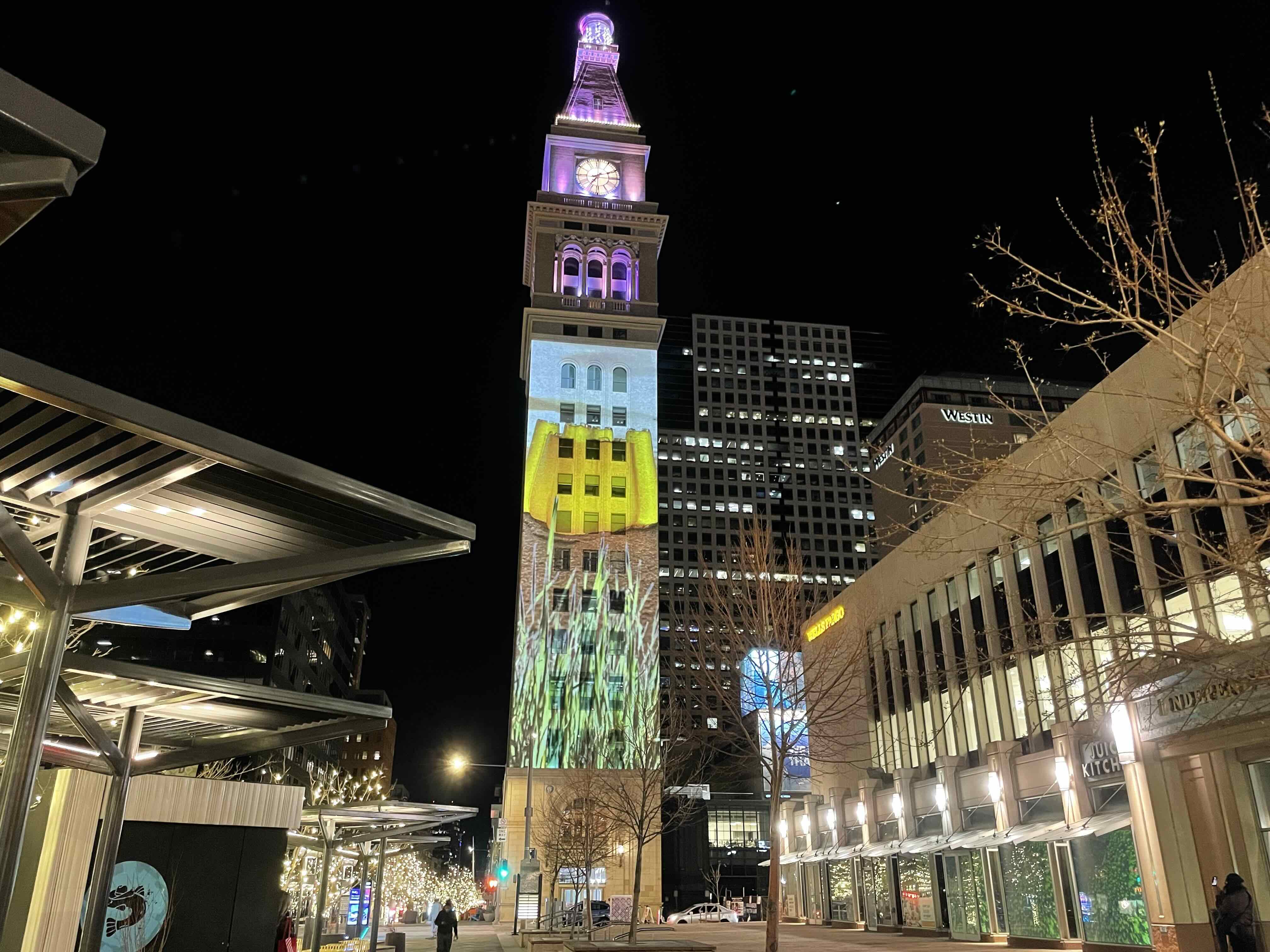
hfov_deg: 67.3
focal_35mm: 26
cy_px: 476
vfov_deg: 53.1
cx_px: 635
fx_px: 954
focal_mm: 4.2
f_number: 1.6
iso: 640
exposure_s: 1/30
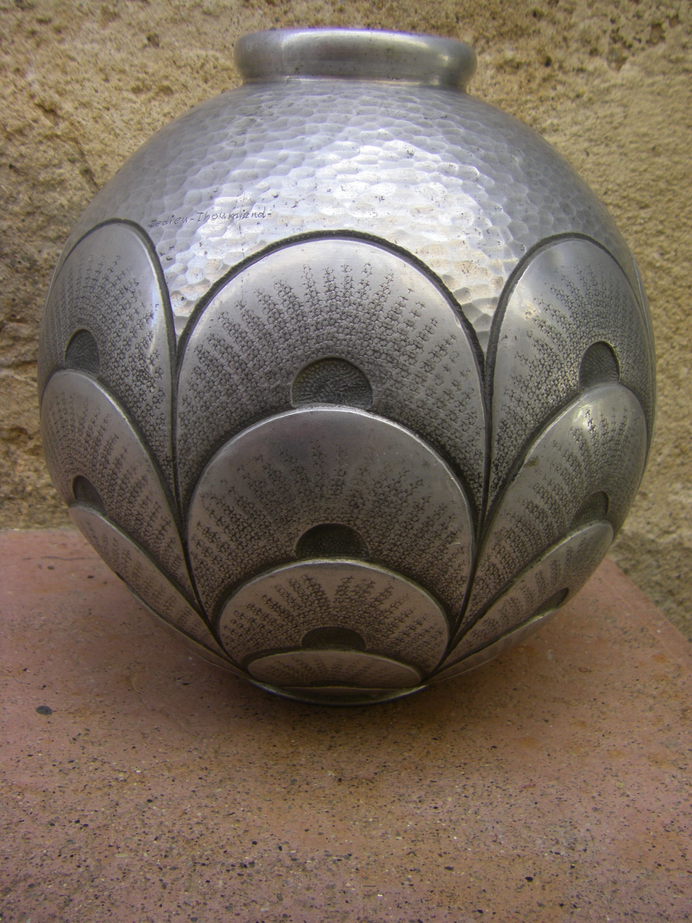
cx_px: 346
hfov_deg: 37.7
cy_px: 462
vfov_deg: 49.0
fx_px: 1013
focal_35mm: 38
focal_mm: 6.3
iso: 64
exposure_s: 1/125
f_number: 3.5
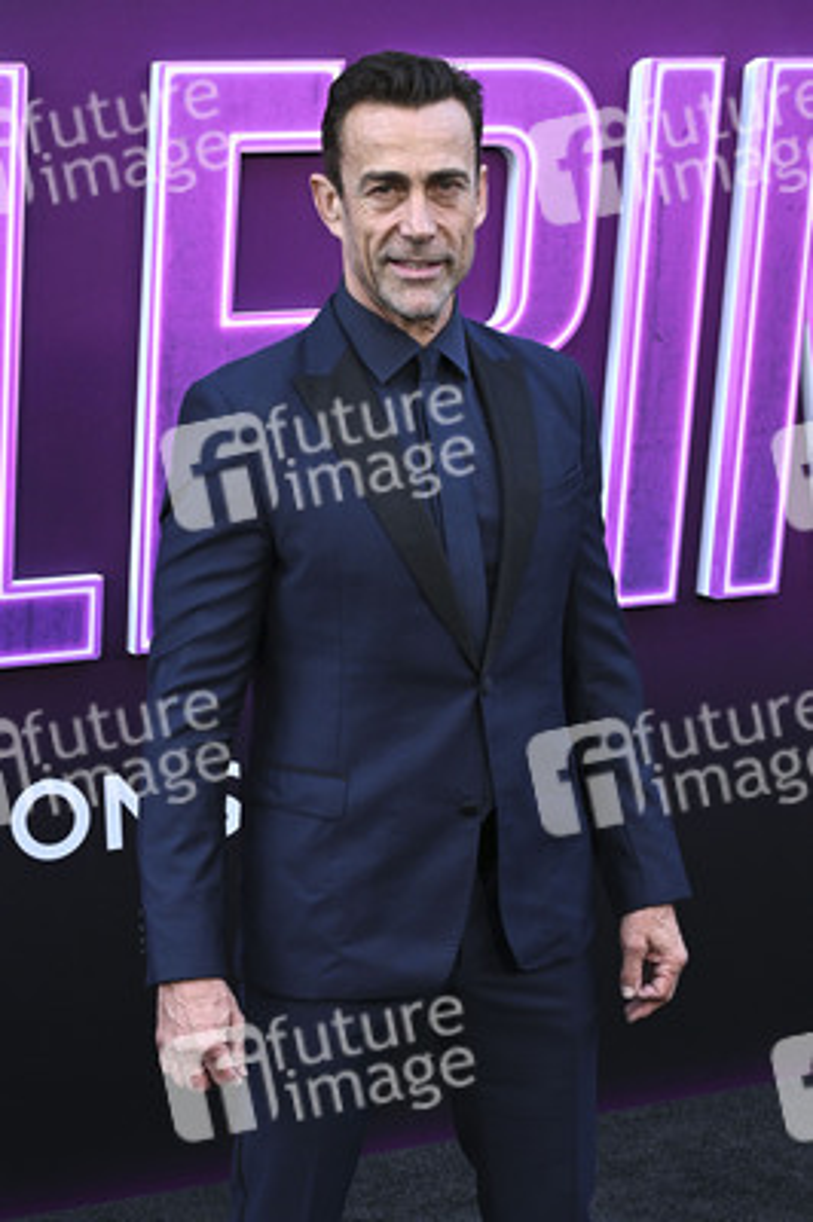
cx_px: 406
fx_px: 1561
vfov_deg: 42.8
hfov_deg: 29.2
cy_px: 611
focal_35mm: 46
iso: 1250
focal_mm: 46
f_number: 6.3
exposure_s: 1/320
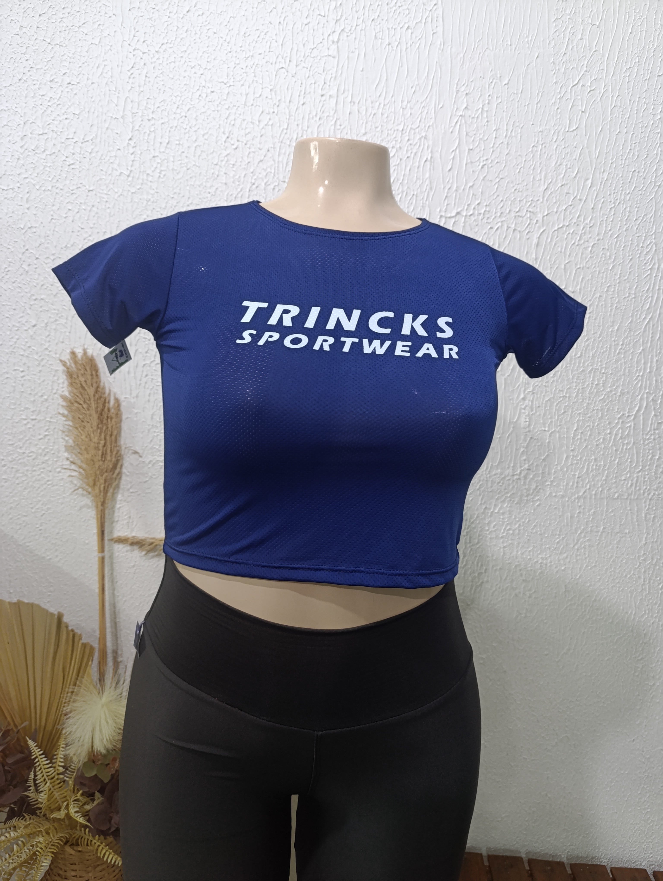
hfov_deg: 59.0
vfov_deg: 73.8
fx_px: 586
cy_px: 440
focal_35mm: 23
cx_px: 332
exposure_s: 1/40
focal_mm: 6.14
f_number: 1.6
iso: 1000
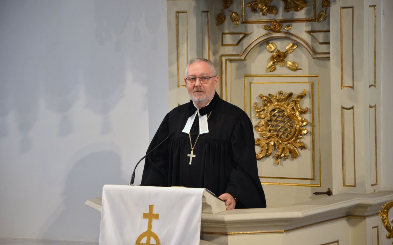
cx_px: 196
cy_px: 127
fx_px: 1719
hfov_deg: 13.0
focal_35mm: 161
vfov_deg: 8.2
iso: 500
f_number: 5.6
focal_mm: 105
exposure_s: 1/80
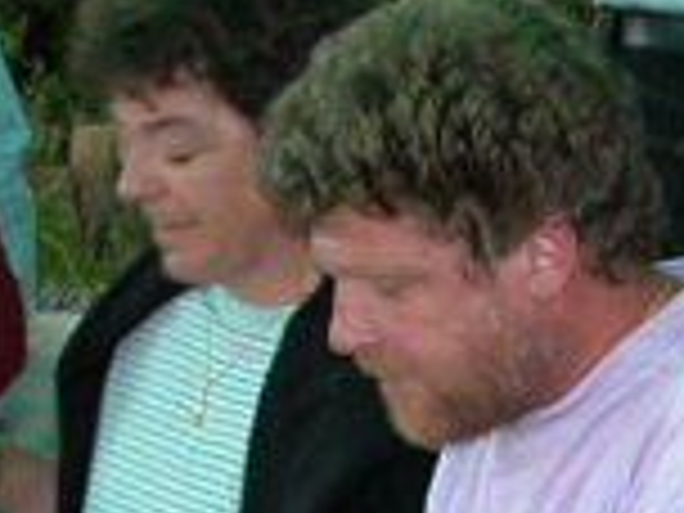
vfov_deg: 6.2
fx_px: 4564
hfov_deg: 8.6
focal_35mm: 231
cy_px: 1138
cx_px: 441
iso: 100
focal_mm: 8.9
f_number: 2.8
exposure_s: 1/30
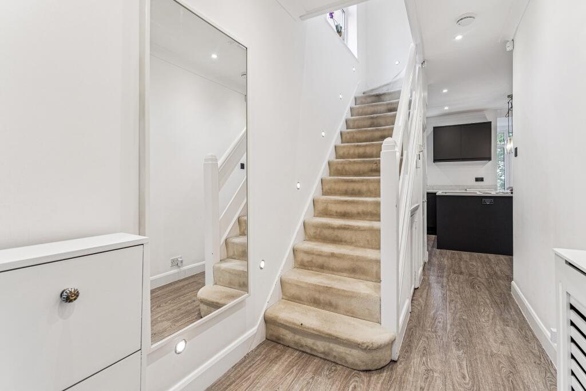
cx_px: 293
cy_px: 196
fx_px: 260
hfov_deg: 96.7
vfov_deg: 73.8
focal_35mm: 16
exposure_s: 1/50
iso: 320
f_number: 5
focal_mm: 16
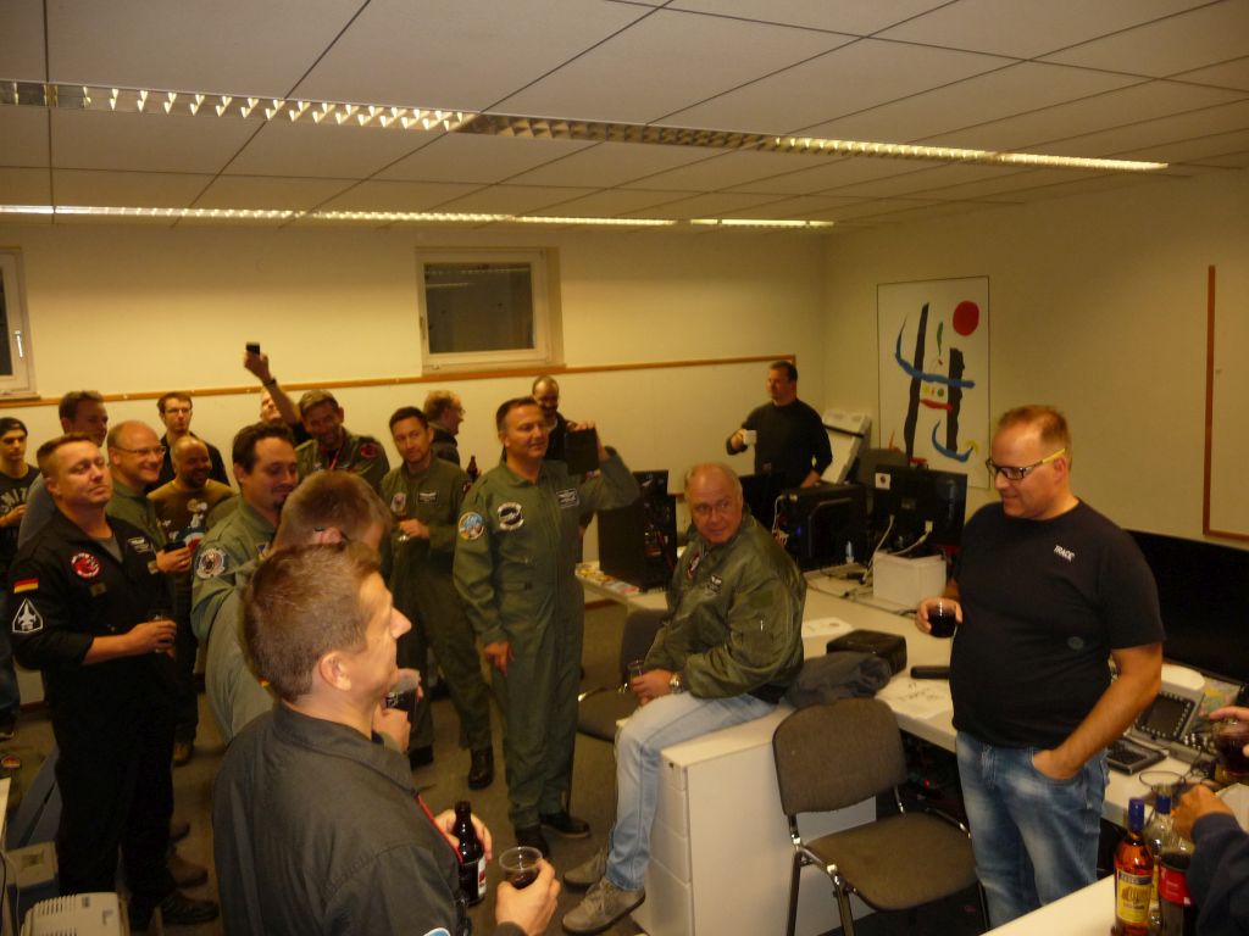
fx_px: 1010
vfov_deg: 49.7
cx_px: 624
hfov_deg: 63.4
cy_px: 468
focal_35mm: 28
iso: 200
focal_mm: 4.7
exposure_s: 1/30
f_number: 3.3
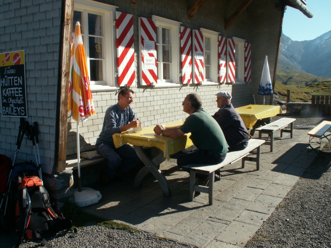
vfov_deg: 40.7
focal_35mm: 35
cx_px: 166
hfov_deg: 52.6
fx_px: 335
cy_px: 124
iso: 50
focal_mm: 5.86
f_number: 8
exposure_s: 1/125
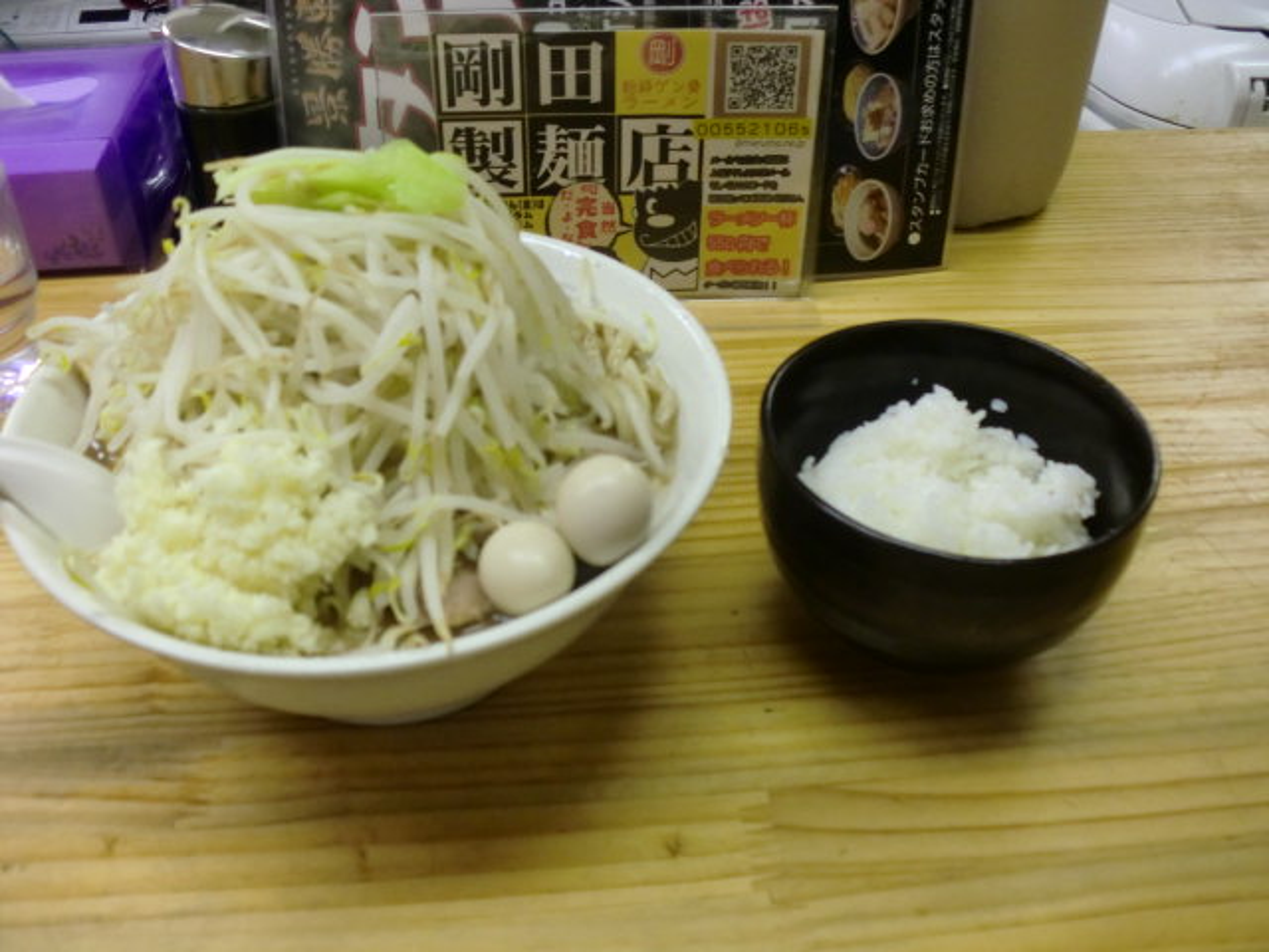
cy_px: 476
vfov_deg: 40.7
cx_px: 634
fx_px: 1283
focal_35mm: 35
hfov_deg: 52.6
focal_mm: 6.3
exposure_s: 1/60
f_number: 3.1
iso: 250
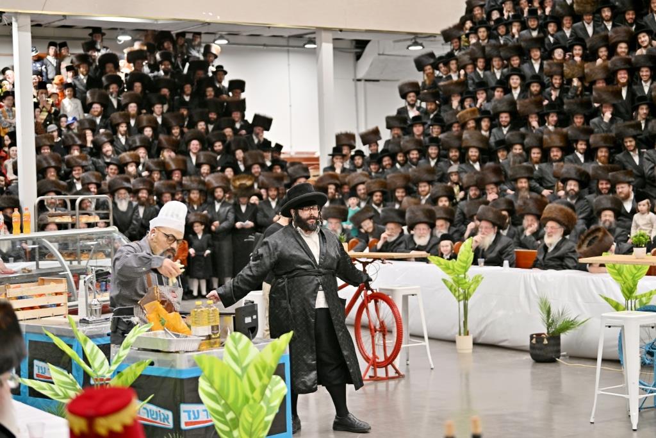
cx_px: 328
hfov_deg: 28.8
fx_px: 1276
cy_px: 219
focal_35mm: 70
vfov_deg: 19.5
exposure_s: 1/250
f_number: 2.8
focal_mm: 70
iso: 160
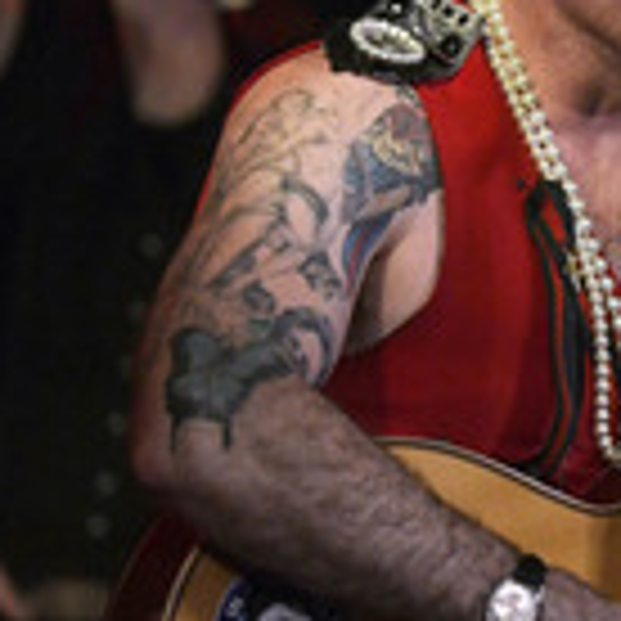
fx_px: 7875
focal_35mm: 388
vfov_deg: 4.5
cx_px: 956
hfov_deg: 4.5
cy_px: 256
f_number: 3.2
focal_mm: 140
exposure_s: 1/160
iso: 3200
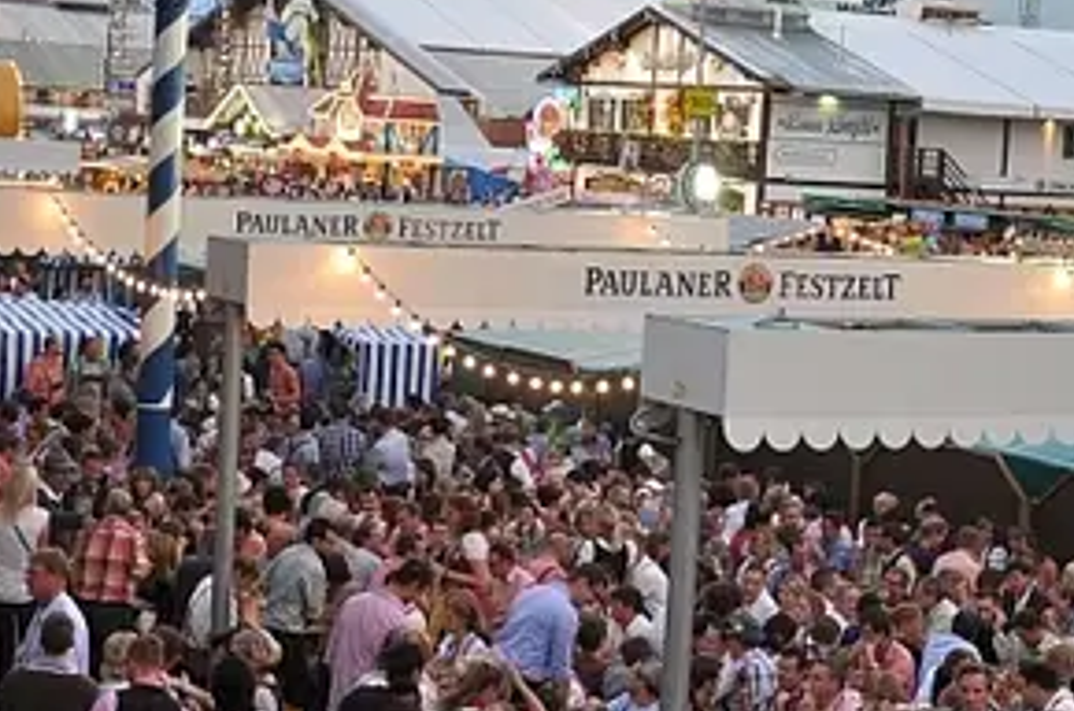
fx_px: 2590
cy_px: 306
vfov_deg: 15.6
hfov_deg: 23.4
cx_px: 633
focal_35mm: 87
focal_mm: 24
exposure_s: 1/40
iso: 200
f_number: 3.8
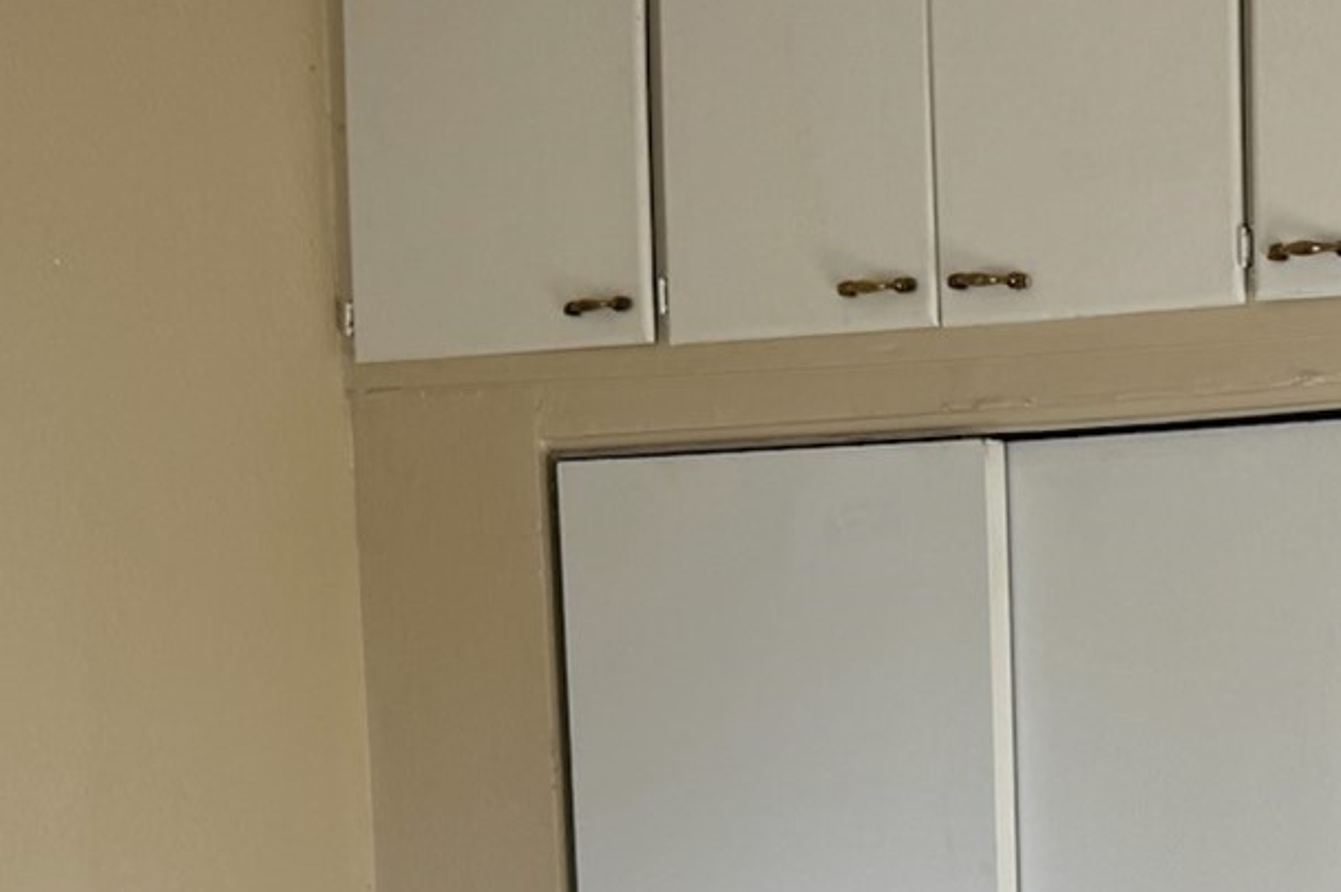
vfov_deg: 16.6
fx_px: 2941
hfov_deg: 24.2
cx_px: 1432
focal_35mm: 79
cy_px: 1064
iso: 64
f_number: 1.78
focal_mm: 6.76
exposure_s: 1/121
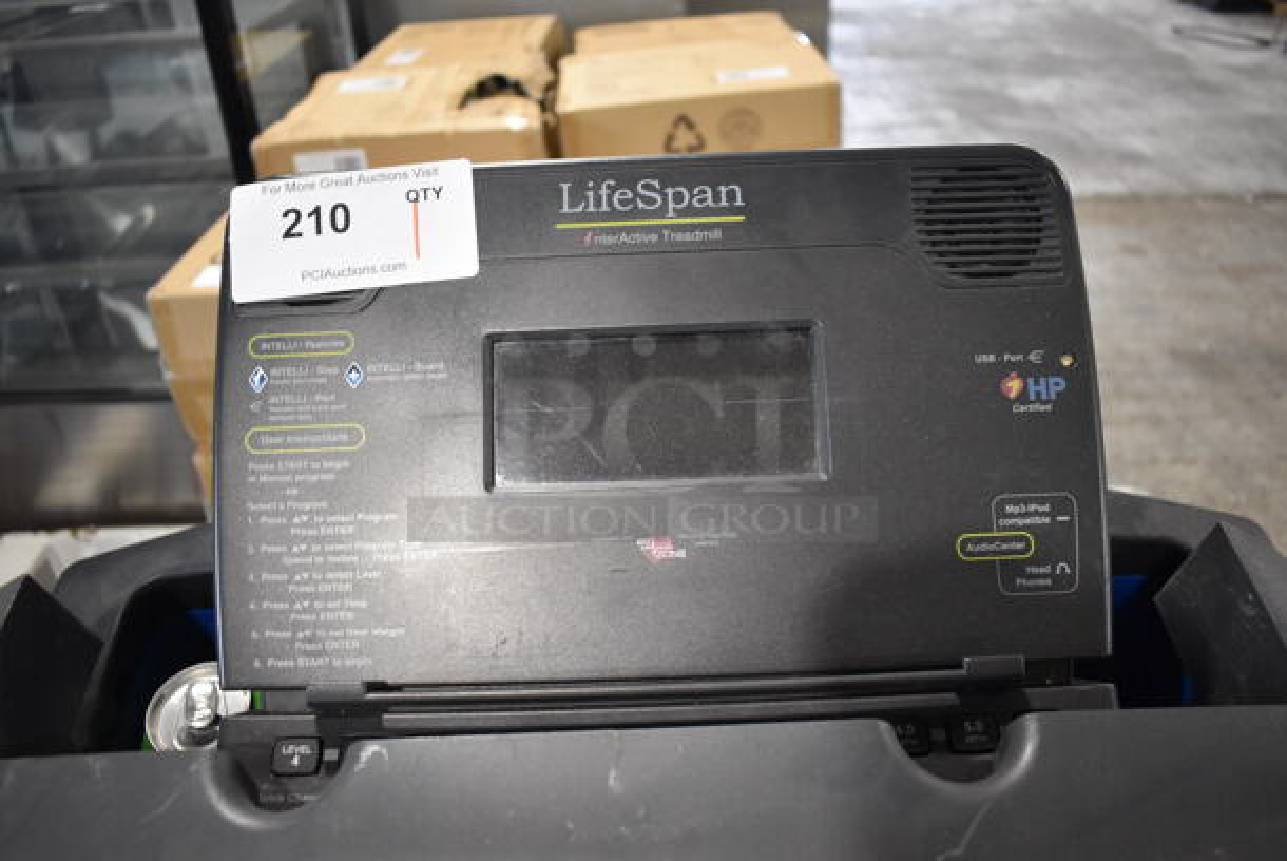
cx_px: 644
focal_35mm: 27
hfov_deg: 67.3
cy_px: 430
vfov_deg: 48.0
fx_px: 966
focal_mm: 18
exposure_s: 1/125
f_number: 3.5
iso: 2200
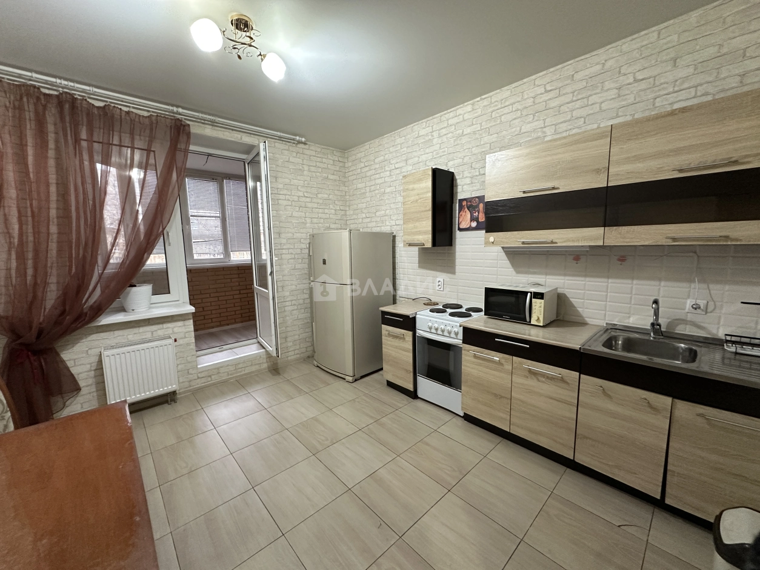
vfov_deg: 85.7
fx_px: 307
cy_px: 285
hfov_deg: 102.1
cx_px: 380
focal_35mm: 14
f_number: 2.2
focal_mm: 2.22
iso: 320
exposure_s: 1/50
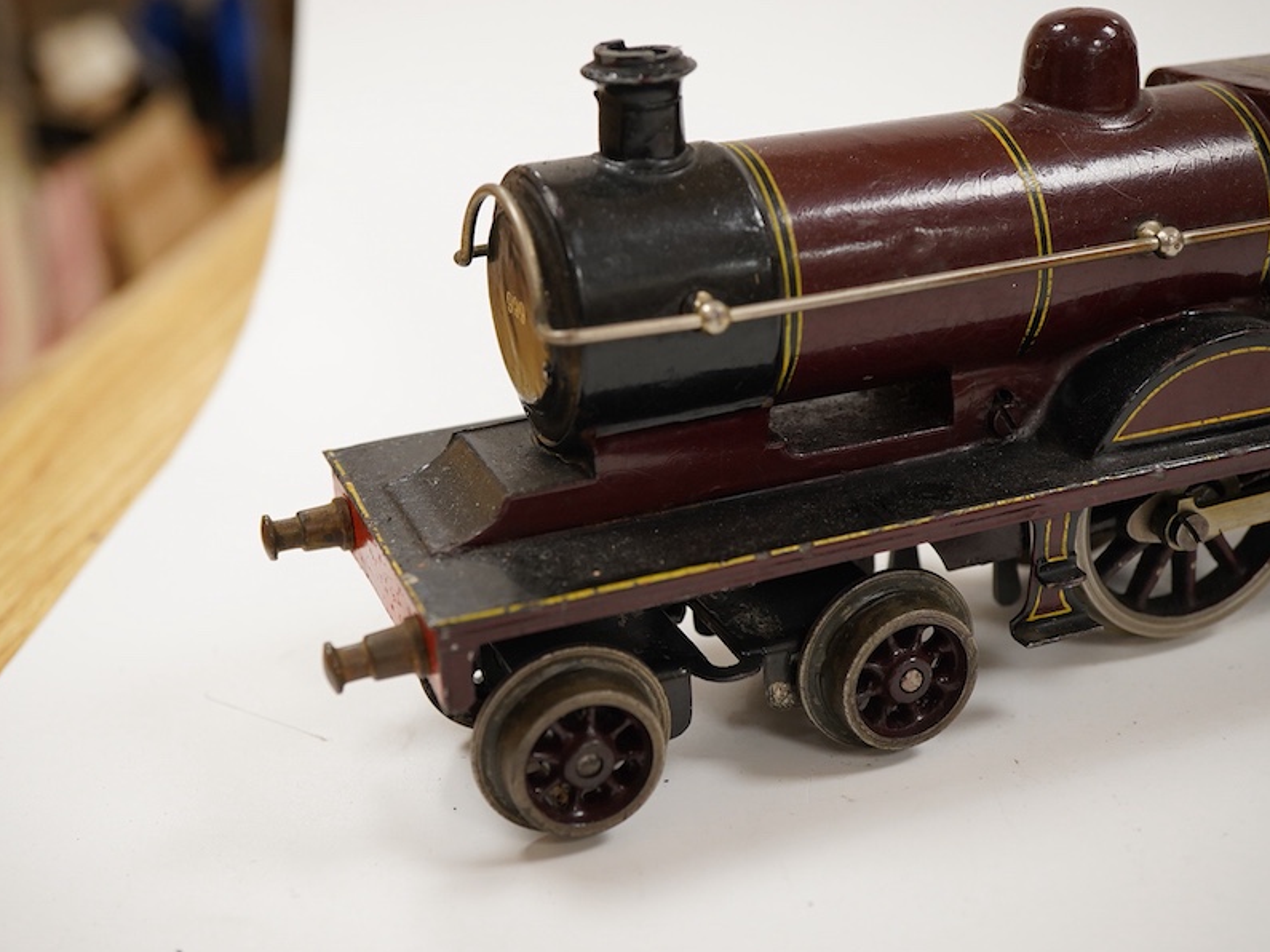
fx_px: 1797
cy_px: 478
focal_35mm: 49
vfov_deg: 29.7
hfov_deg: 38.9
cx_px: 610
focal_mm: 30
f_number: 7.1
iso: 1250
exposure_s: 1/125
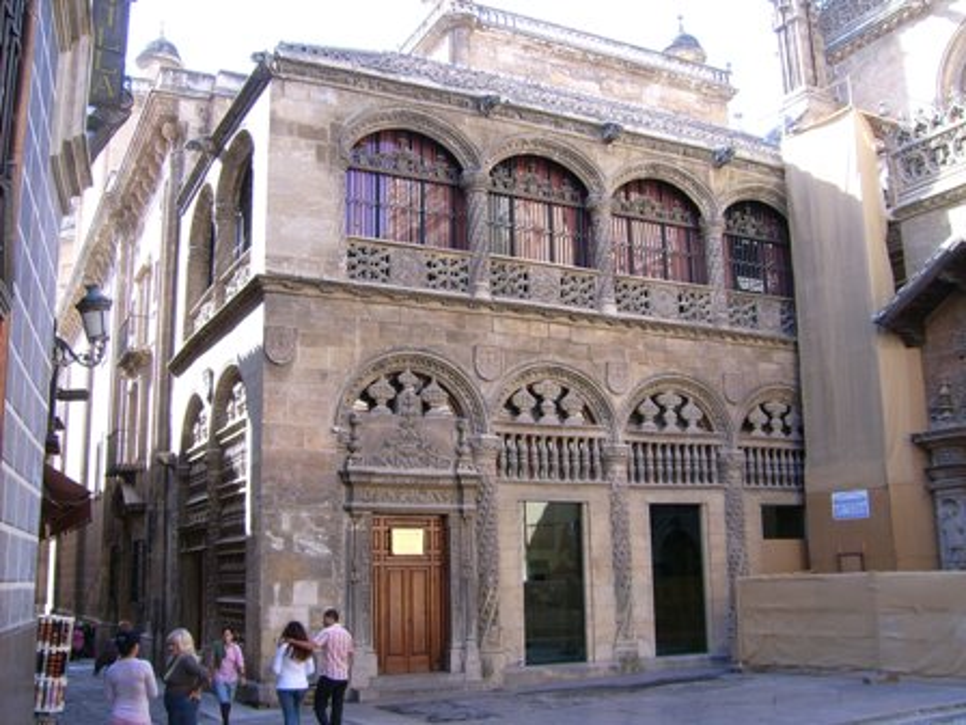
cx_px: 483
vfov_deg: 40.7
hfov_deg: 52.6
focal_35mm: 35
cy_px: 362
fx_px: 977
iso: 50
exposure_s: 1/38
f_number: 5.8
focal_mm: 5.95
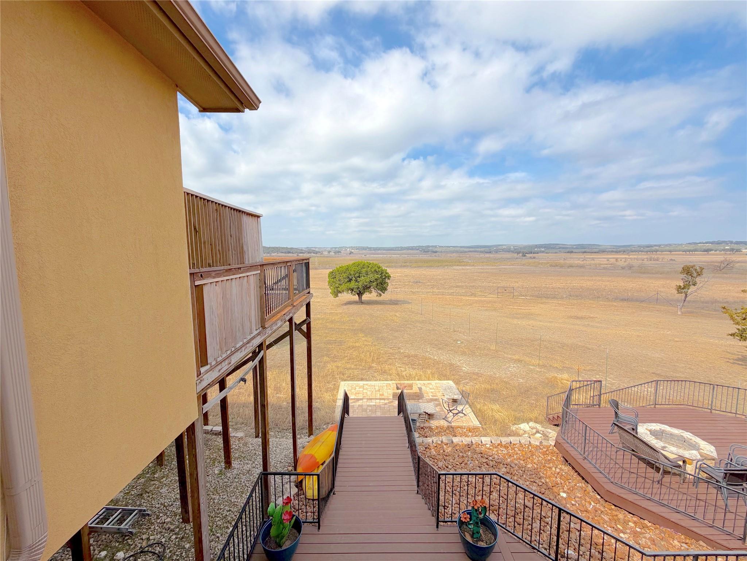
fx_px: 302
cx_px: 374
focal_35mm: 14
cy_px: 280
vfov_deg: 85.7
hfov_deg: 102.1
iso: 20
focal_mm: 2.22
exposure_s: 1/1105
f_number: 2.2
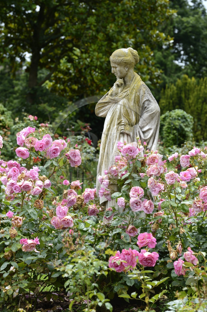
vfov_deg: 11.1
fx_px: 1598
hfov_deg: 7.4
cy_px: 156
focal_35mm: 185
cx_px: 104
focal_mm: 185
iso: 200
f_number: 10
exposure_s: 1/125
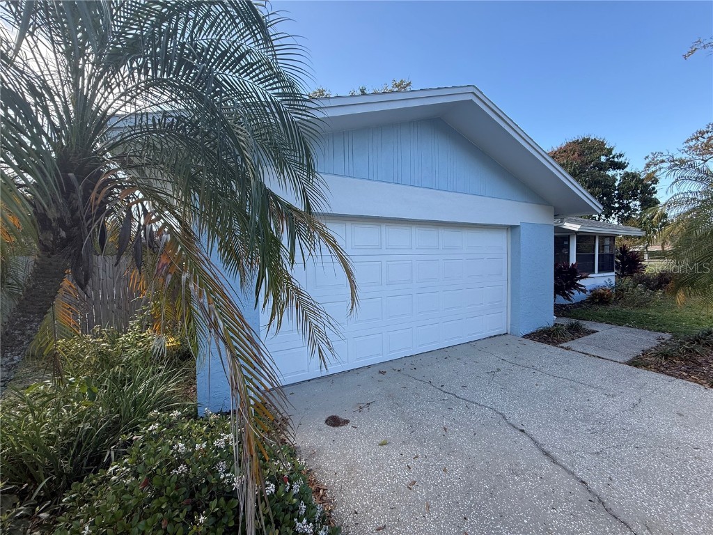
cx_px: 356
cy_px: 268
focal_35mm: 14
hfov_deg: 102.1
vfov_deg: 85.7
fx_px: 288
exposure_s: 1/393
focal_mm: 2.22
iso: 50
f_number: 2.2
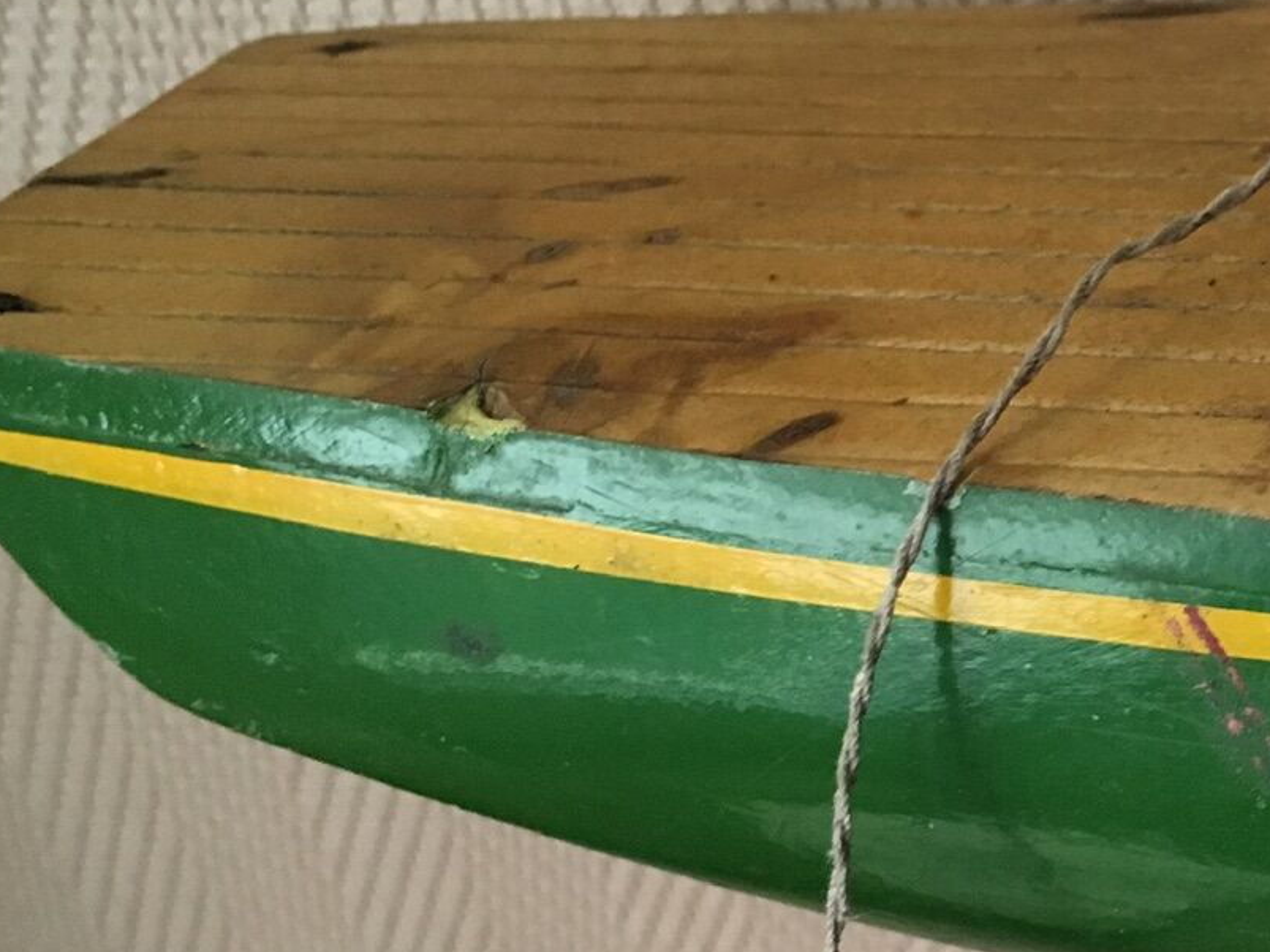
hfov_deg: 24.3
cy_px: 460
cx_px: 1452
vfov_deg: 19.9
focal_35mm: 74
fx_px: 2715
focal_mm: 4.15
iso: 125
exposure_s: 1/30
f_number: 2.2
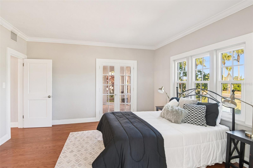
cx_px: 126
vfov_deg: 67.4
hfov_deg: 90.0
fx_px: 126
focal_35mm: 18
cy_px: 84
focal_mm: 18
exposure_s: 1/15
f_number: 8
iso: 400
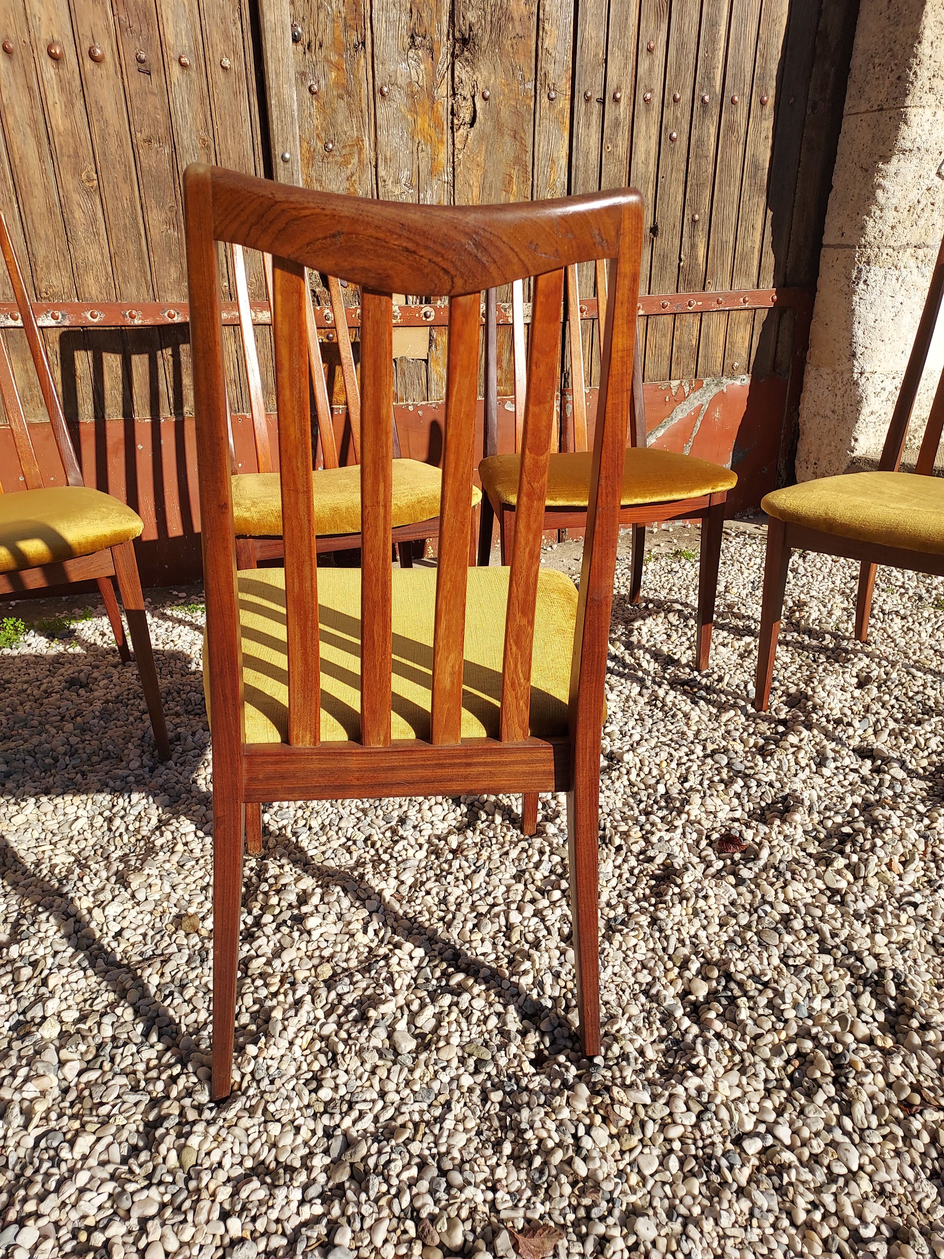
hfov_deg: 56.8
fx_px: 873
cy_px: 630
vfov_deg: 71.6
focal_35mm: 24
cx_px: 472
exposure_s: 1/1068
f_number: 1.8
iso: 40
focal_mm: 4.6
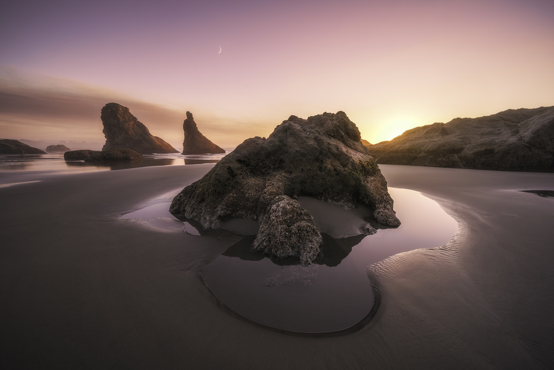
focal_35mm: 13
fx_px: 200
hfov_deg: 108.3
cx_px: 277
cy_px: 185
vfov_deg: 85.5
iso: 31
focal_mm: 13
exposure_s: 1/4
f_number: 22
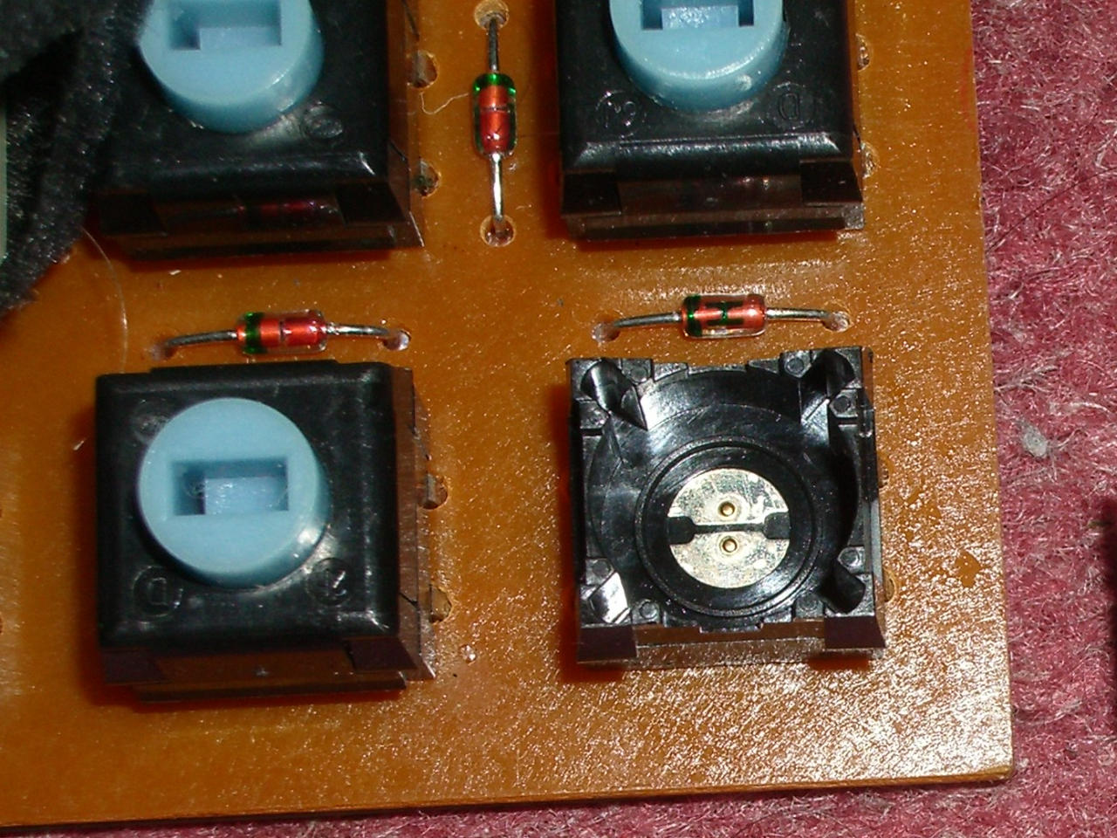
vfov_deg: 23.7
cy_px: 419
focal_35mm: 62
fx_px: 2001
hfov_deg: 31.2
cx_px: 558
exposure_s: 1/60
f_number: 5.6
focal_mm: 10.2
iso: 80
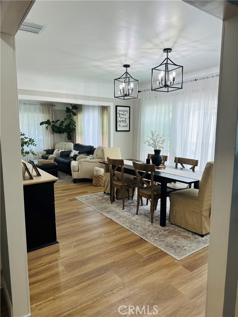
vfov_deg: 71.6
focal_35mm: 24
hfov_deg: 56.8
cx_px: 119
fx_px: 220
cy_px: 158
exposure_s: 1/120
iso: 80
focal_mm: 6.86
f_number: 1.78
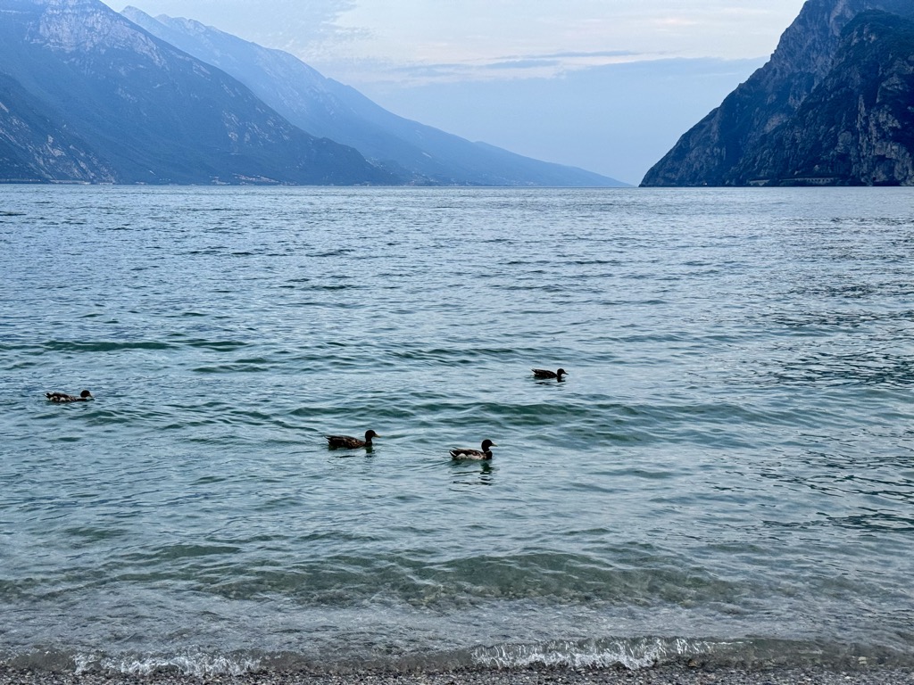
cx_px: 457
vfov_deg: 30.3
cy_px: 342
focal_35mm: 48
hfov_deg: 39.7
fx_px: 1267
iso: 100
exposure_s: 1/119
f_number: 1.78
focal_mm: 6.76
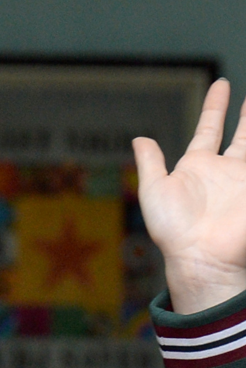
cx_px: -278
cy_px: 1028
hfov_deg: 1.3
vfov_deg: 1.9
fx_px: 10803
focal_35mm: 1054
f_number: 6.3
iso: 1000
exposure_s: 1/250
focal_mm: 165
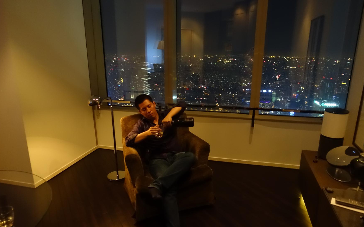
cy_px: 123
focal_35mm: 25
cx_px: 180
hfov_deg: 72.5
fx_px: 248
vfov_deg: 49.2
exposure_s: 1/8
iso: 3200
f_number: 1.8
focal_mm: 8.8
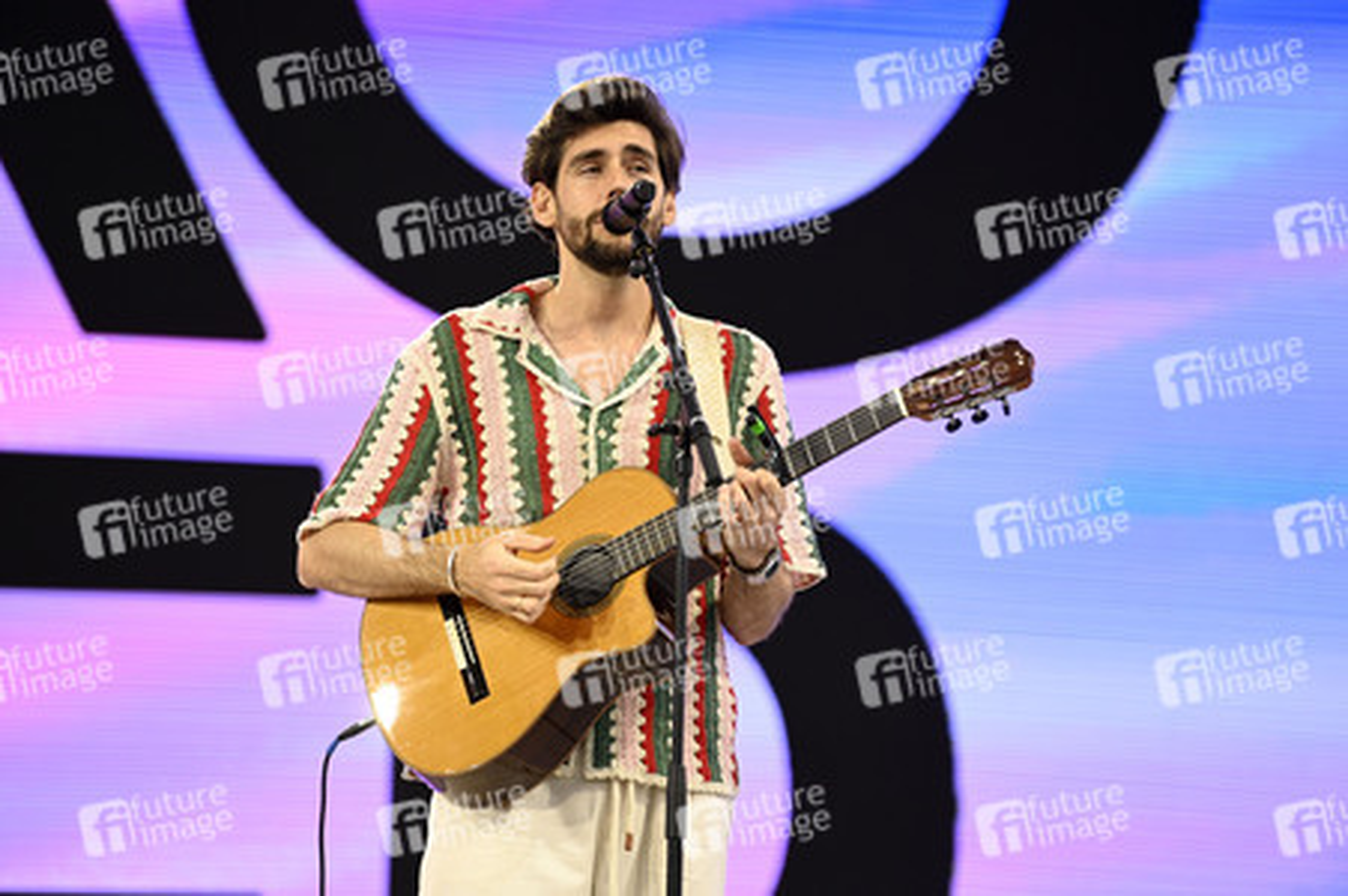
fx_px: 7483
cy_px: 448
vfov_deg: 6.9
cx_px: 674
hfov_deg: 10.3
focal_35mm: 200
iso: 2000
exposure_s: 1/2000
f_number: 3.5
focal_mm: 200
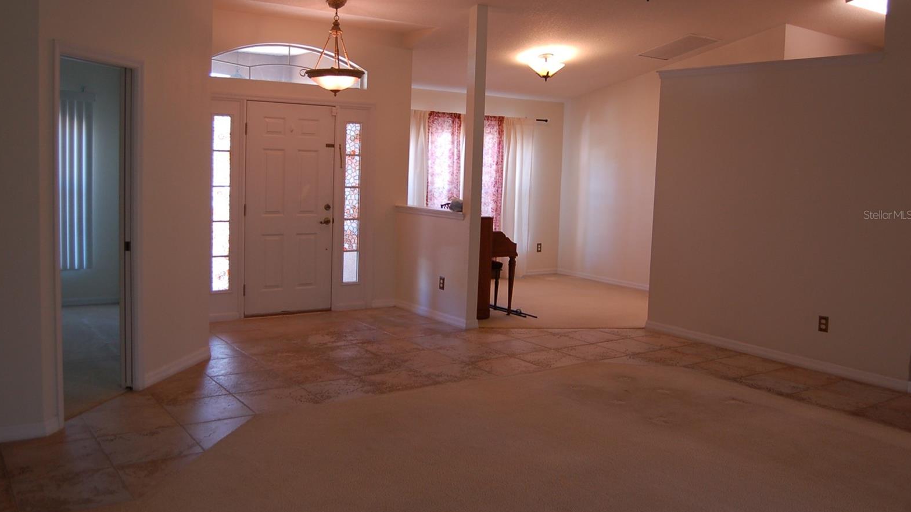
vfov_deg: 36.6
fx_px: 773
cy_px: 215
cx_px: 450
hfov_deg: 61.0
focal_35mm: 32
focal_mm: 20
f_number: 3.8
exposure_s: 1/50
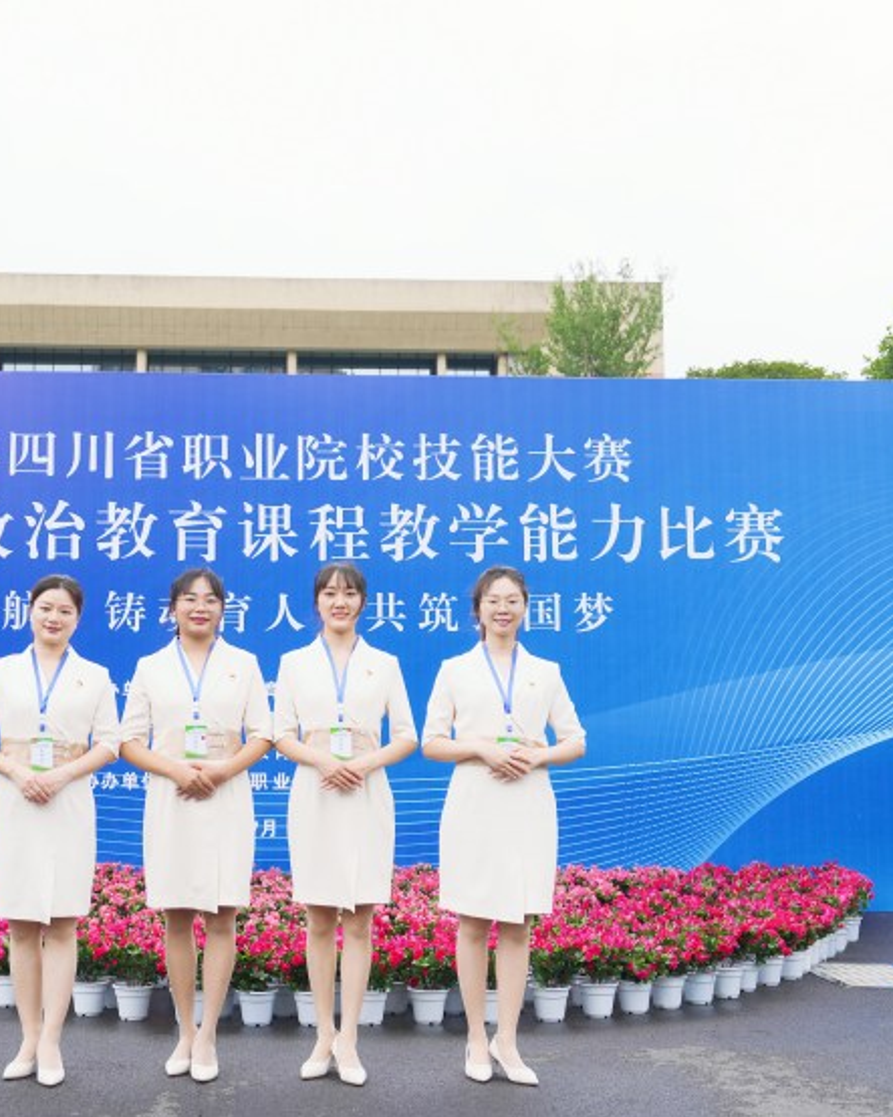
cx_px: 284
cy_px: 564
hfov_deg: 30.6
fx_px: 1619
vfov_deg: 38.1
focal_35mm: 49
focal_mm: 34
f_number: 4.5
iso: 100
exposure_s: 1/800
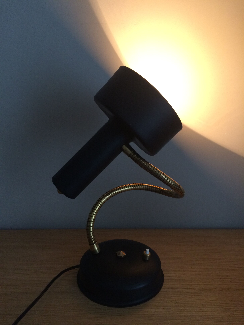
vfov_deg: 61.7
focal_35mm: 29
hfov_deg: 48.2
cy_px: 162
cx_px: 122
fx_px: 273
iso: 200
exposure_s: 1/33
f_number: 2.2
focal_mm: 4.15
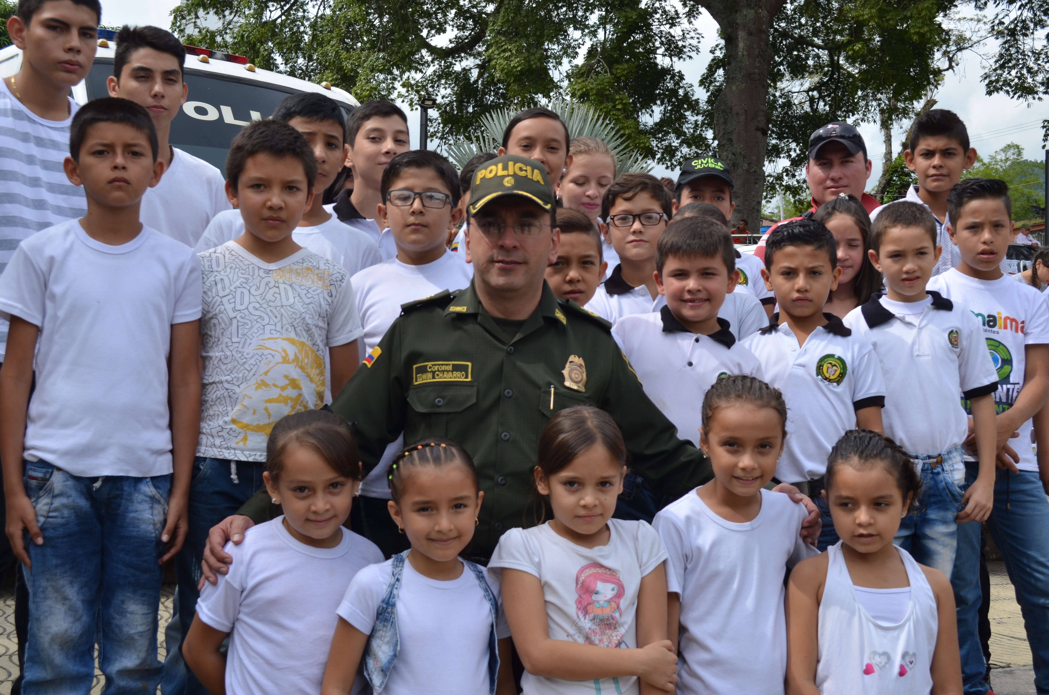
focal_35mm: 45
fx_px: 1309
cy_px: 348
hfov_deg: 43.7
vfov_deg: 29.7
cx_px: 524
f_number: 8
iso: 125
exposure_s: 1/250
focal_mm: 30
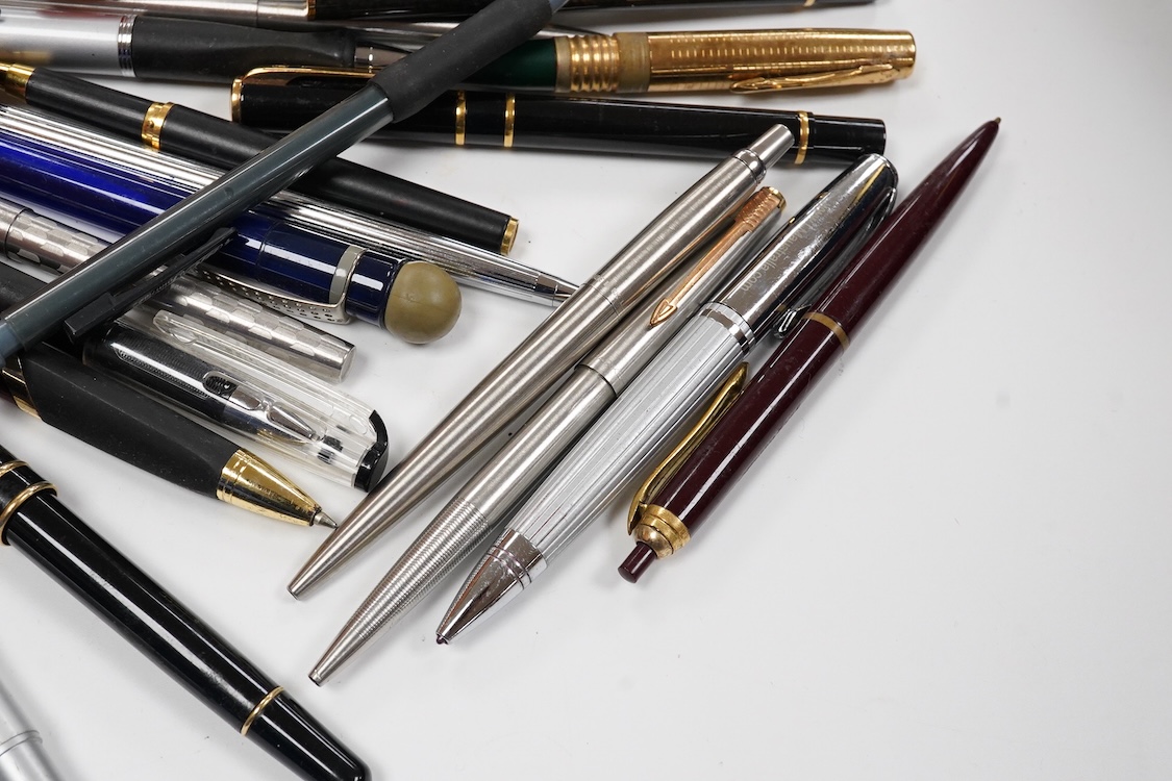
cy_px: 390
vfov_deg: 29.9
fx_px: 1465
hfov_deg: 43.6
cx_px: 586
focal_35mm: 45
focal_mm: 30
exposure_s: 1/100
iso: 2500
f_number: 16
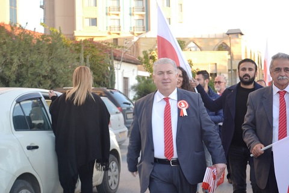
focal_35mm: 69
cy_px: 96
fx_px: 554
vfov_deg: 19.7
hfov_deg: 29.2
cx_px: 144
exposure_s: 1/100
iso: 400
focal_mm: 46
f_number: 5.3
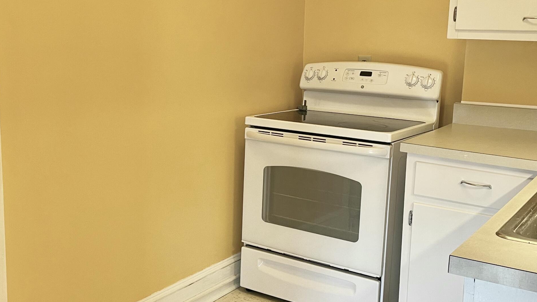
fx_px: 641
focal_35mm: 45
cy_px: 145
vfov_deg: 26.5
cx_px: 228
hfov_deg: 45.3
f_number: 1.6
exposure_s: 1/60
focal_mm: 4.2
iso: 80
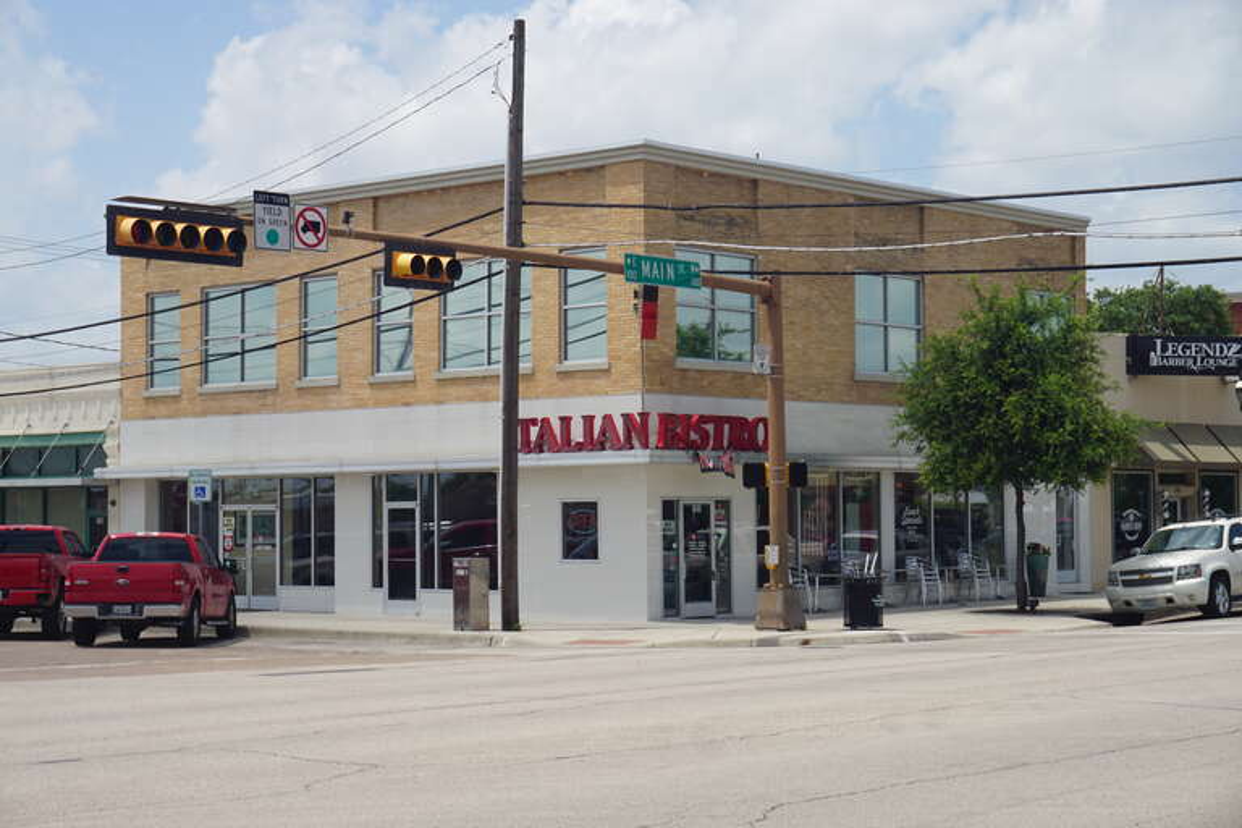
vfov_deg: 20.2
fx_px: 2329
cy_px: 414
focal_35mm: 68
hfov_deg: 29.9
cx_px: 621
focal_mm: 45
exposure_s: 1/200
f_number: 11
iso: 100
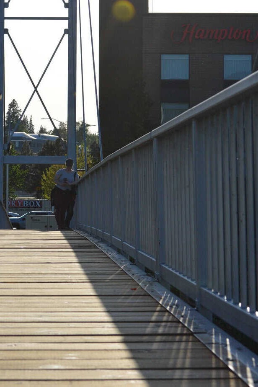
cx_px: 129
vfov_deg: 24.6
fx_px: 887
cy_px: 194
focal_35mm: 82
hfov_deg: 16.6
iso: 400
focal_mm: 55
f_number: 7.1
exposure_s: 1/2000
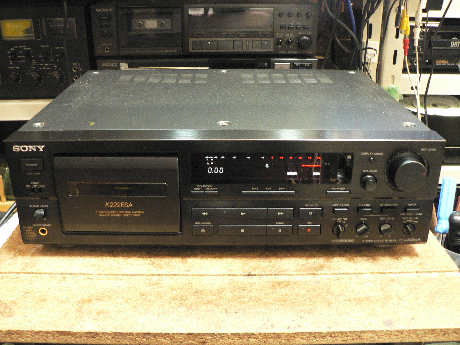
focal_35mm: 36
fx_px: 478
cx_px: 230
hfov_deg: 51.4
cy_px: 172
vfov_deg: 39.7
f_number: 2.8
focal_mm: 6
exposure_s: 1/8
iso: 400
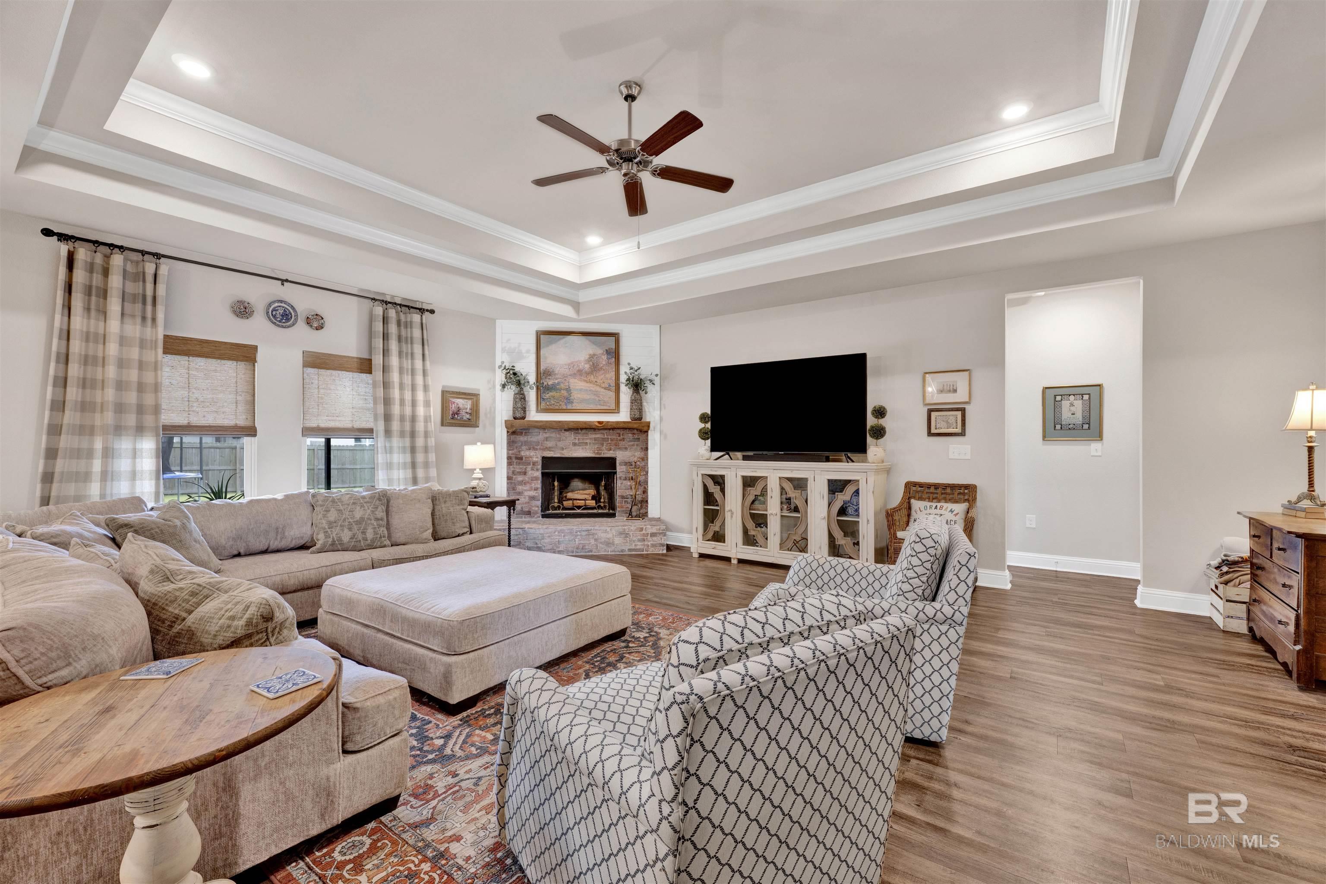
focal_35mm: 14
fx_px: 534
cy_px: 442
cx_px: 663
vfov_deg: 79.2
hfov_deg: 102.3
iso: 400
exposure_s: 1/4
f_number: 11
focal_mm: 14.5
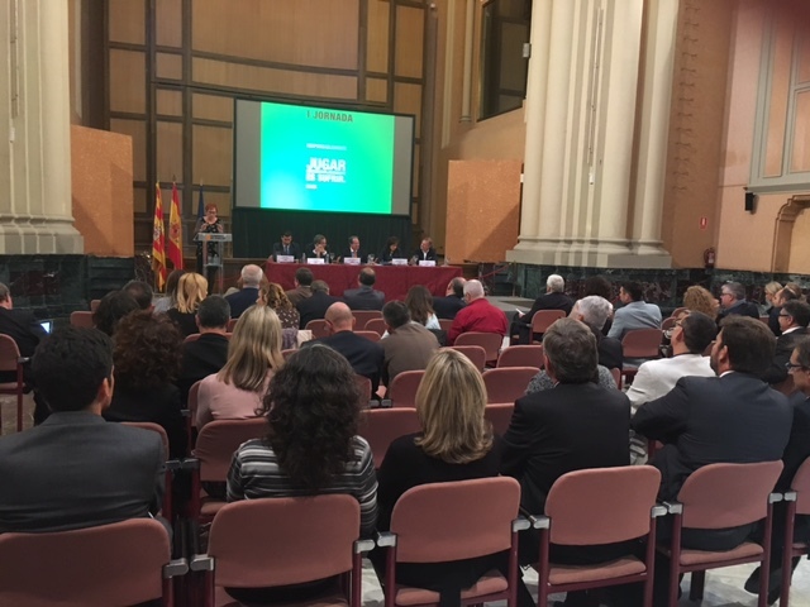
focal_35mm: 29
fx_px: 679
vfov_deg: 48.2
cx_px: 405
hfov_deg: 61.7
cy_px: 304
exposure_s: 1/25
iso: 200
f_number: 2.2
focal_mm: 4.15
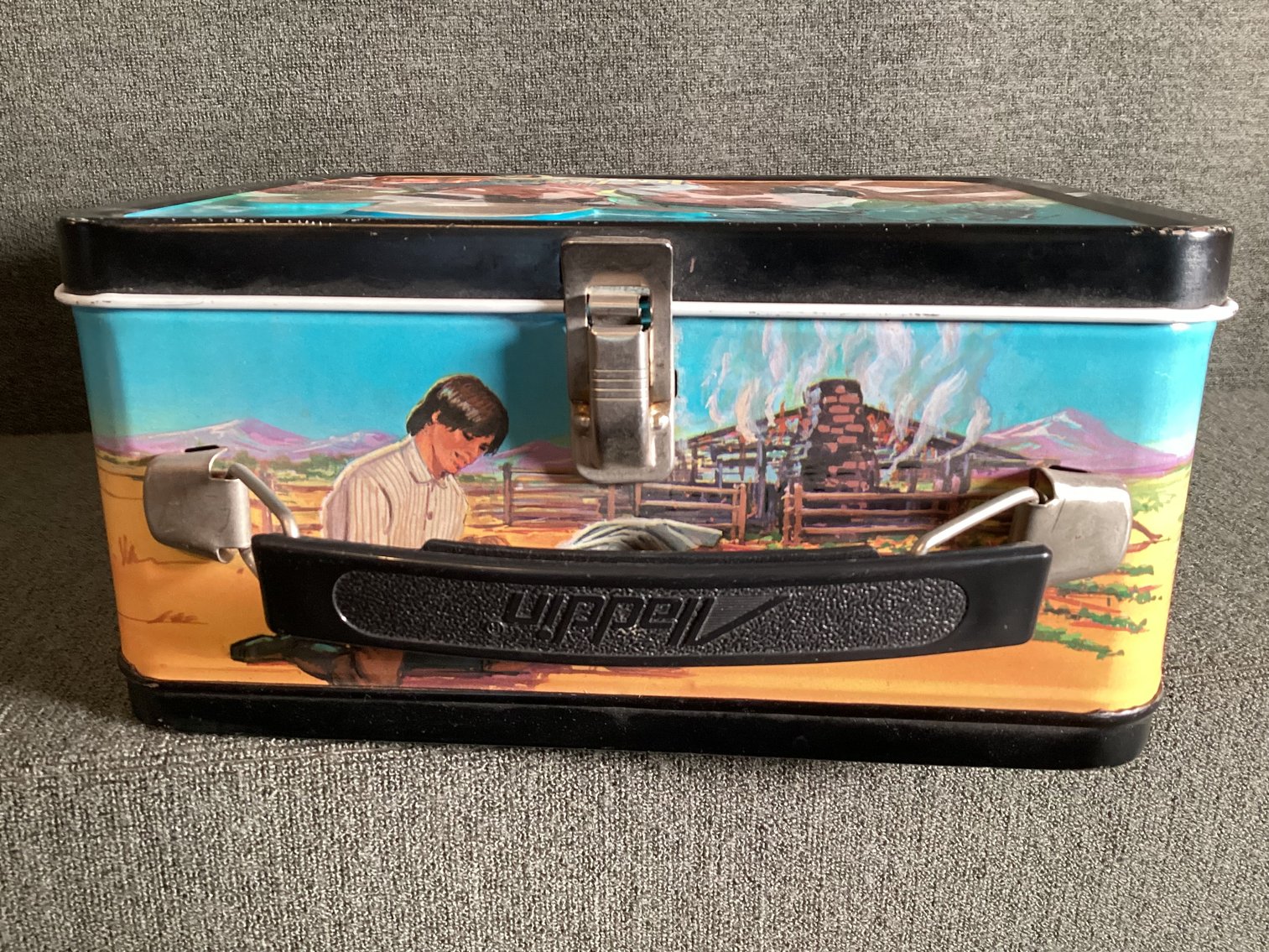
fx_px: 1137
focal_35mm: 31
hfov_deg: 58.3
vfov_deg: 45.4
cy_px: 476
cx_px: 634
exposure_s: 1/60
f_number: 2.4
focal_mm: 3.3
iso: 250
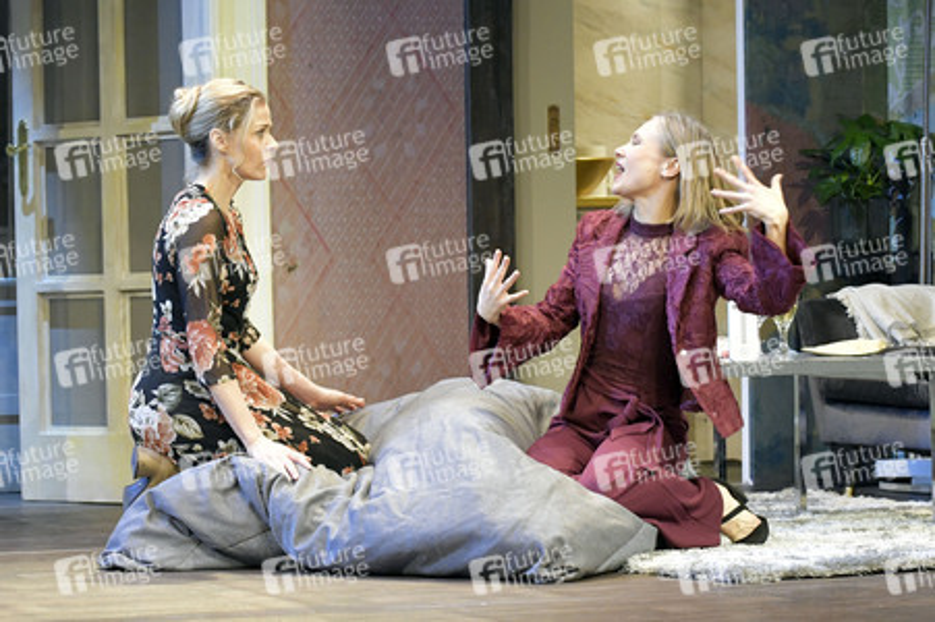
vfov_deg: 15.2
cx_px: 468
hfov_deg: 22.6
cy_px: 311
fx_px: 2336
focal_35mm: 90
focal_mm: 90
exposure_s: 1/200
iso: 3200
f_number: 5.6
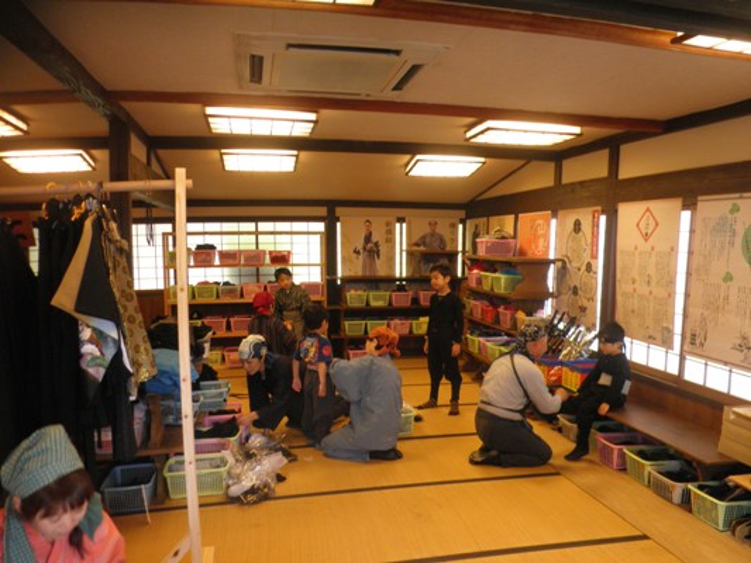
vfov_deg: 53.1
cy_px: 282
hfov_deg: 67.3
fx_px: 564
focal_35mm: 26
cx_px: 376
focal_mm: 4.7
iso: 160
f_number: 2.8
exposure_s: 1/25
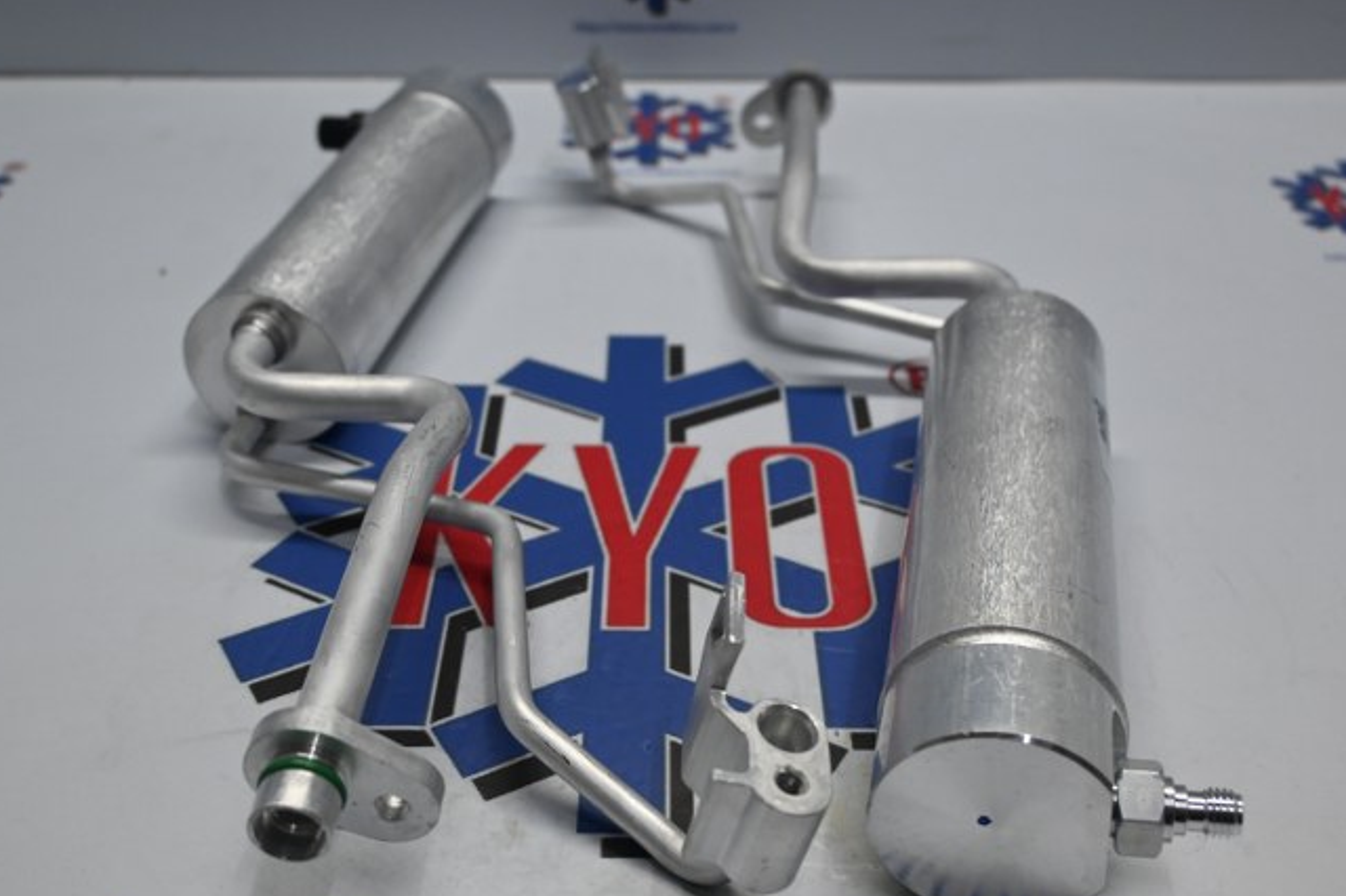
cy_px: 504
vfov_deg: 33.1
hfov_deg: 48.1
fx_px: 1506
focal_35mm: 40
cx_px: 644
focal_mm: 21.5
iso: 400
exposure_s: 1/125
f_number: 4
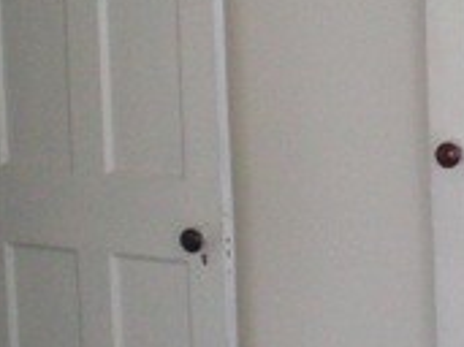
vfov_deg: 10.4
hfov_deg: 13.3
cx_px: 627
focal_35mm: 142
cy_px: 155
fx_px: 1902
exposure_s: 1/60
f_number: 3.1
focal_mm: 6.3
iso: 200
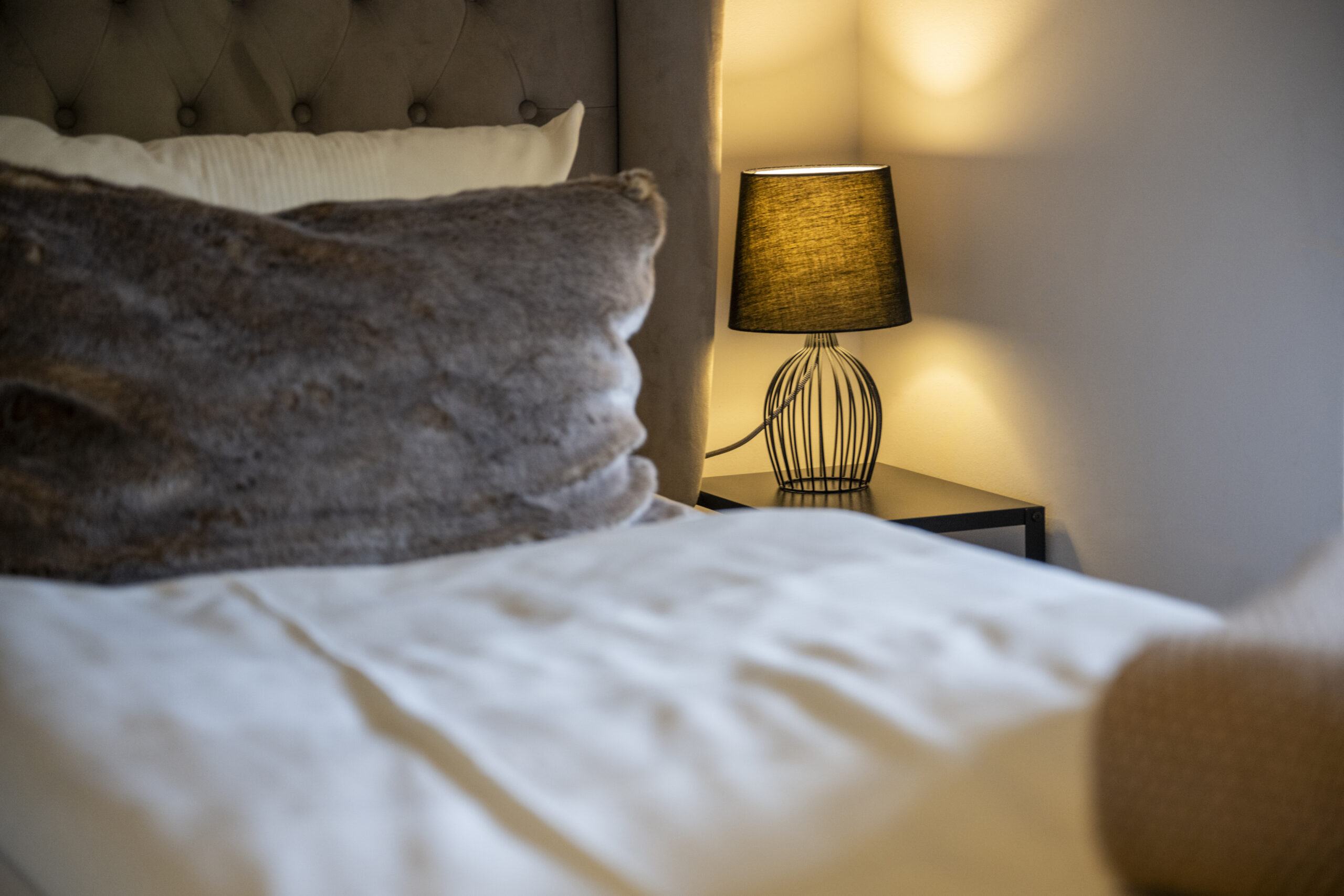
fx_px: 2427
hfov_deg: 31.0
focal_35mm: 65
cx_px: 672
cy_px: 448
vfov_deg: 20.9
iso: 640
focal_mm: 65
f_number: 2.8
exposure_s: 1/100
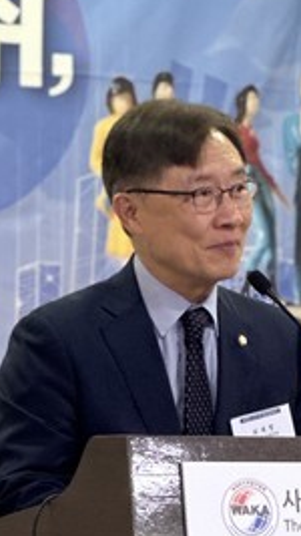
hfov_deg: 4.8
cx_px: 22
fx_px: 3565
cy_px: 420
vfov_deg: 8.6
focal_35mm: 251
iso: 250
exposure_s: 1/40
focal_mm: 9
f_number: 2.8
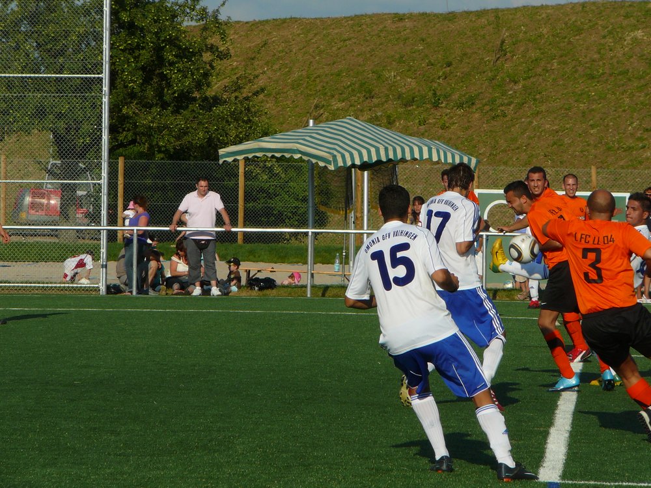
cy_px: 244
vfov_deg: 6.5
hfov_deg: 8.6
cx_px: 326
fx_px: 4307
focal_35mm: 229
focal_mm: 34.1
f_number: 7.1
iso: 80
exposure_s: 1/400
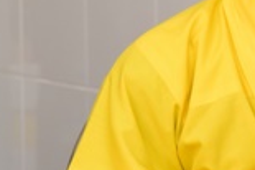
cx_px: 484
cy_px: 21
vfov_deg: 2.7
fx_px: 3573
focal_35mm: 505
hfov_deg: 4.0
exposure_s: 1/80
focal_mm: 120
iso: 4500
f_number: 8
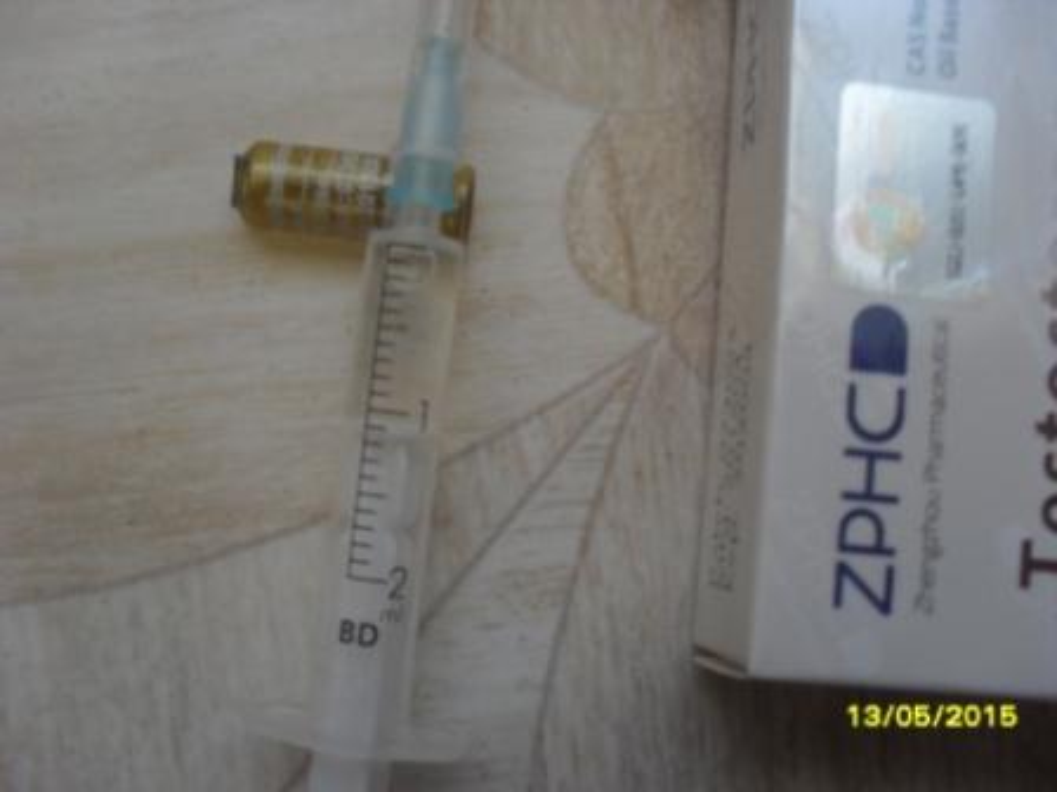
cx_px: 528
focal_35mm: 35
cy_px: 396
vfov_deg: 40.7
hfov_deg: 52.6
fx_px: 1069
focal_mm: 6.3
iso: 200
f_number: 3.2
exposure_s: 1/15
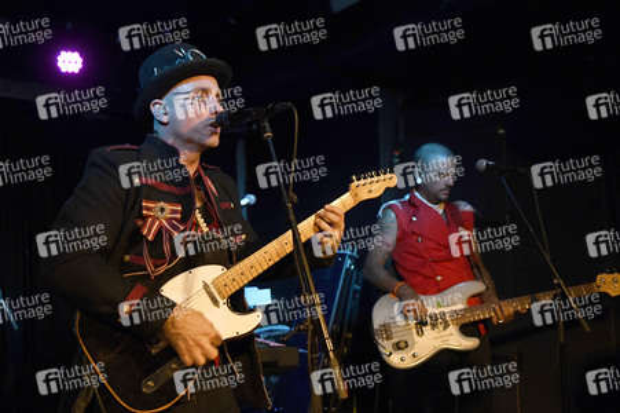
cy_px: 206
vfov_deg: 38.8
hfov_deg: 55.8
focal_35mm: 34
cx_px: 310
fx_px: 585
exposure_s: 1/200
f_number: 3.2
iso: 2500
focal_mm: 23
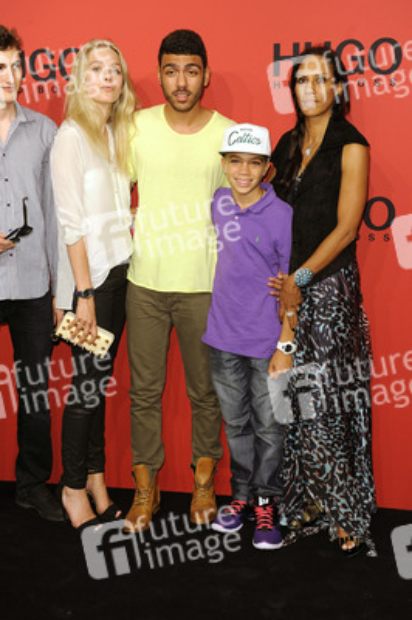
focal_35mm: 50
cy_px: 310
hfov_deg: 26.9
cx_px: 206
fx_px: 860
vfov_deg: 39.6
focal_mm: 50
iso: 800
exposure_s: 1/160
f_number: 5.6
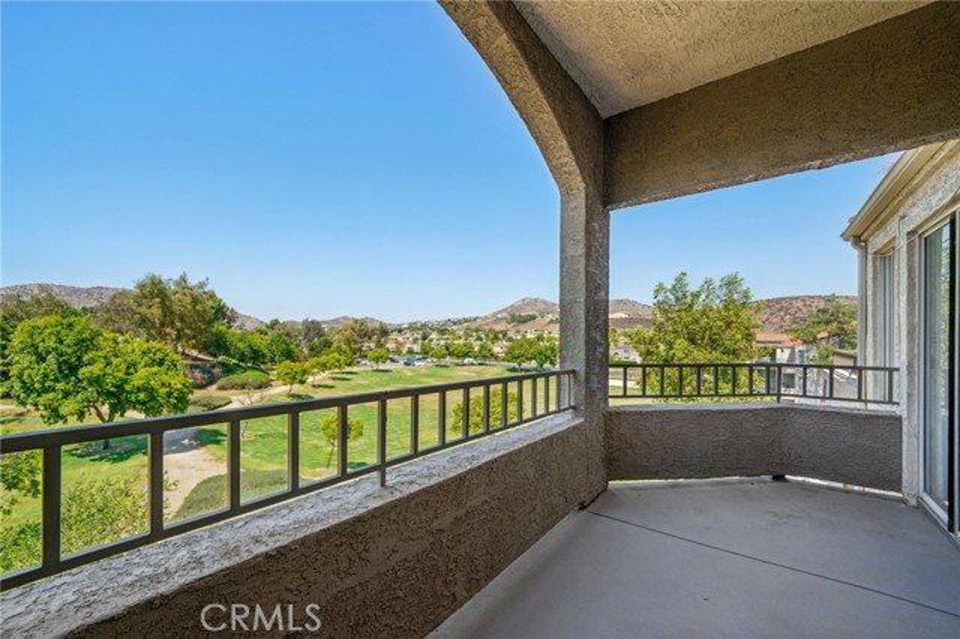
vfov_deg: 85.4
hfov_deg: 108.4
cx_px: 480
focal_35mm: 13
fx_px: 346
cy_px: 320
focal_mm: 13
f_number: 8
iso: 100
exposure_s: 1/160
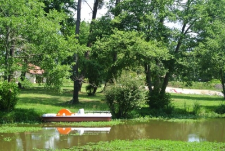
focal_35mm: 81
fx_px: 507
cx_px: 112
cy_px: 76
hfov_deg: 25.0
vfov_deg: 16.9
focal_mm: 30
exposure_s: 1/200
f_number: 5.6
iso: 100
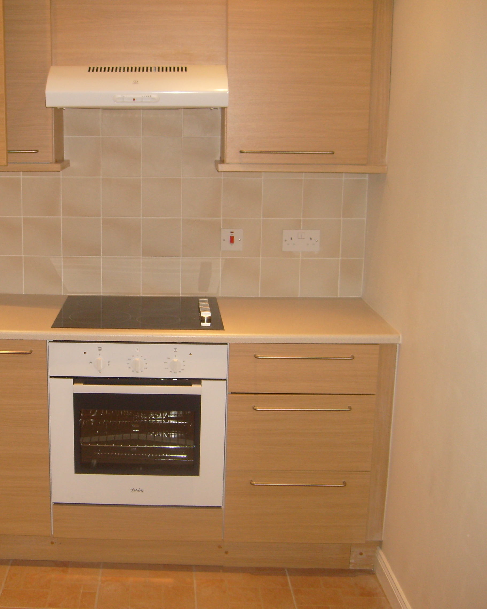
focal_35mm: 46
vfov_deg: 40.3
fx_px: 829
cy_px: 305
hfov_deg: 32.1
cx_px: 120
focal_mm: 5.8
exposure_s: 1/45
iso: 100
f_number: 2.8
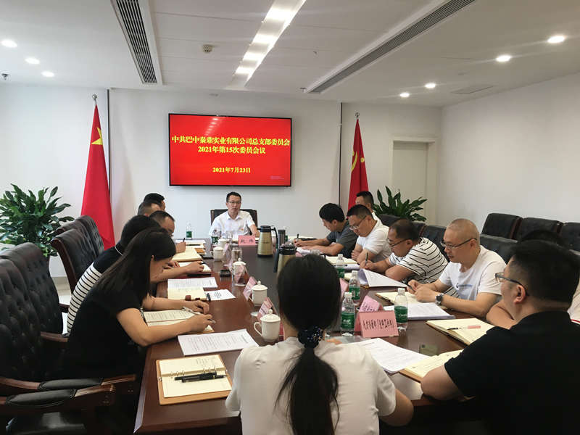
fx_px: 486
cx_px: 290
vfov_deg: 48.2
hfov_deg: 61.7
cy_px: 218
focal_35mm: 29
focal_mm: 4.15
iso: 40
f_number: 2.2
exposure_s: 1/33
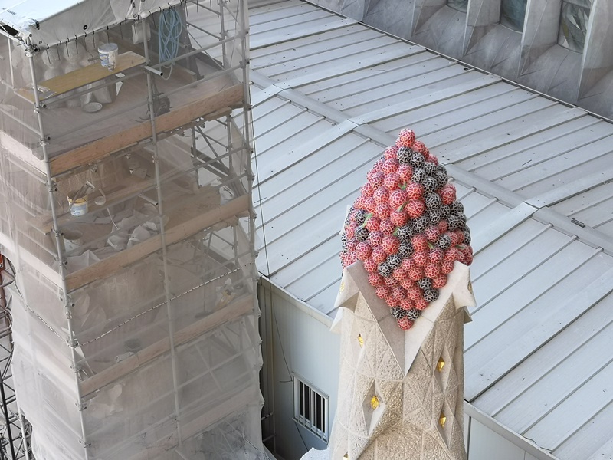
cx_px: 306
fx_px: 1240
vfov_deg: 21.0
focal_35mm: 70
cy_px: 230
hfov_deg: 27.8
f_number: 1.8
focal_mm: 3.95
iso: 50
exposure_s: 1/260
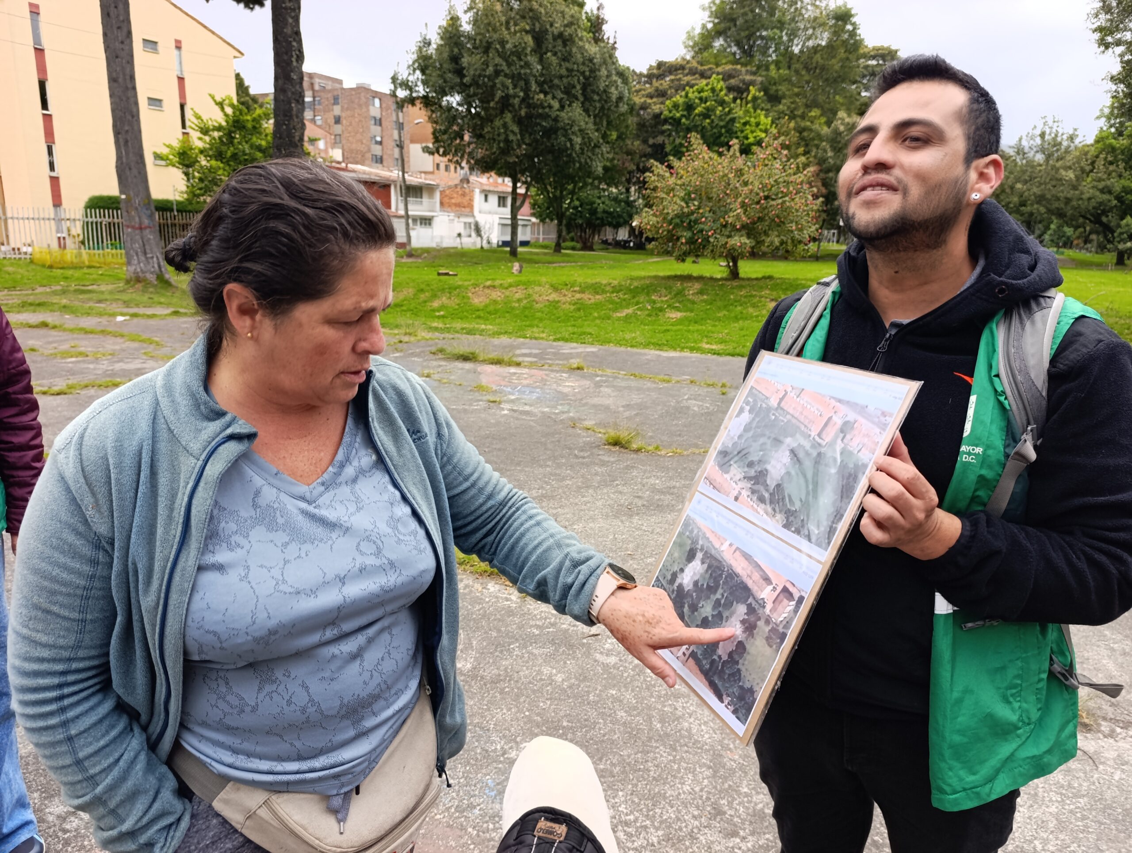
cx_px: 566
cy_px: 426
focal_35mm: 23
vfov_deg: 59.0
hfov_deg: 73.8
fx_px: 753
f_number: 1.6
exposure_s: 1/281
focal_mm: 6.14
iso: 50
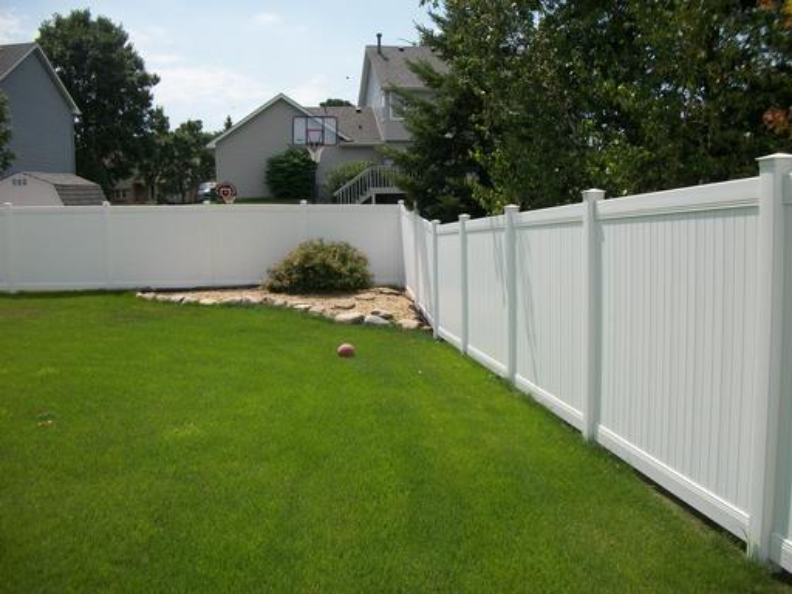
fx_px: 732
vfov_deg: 44.2
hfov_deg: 56.8
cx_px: 396
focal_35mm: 32
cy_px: 297
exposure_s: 1/250
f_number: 8.8
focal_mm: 5.7
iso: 80
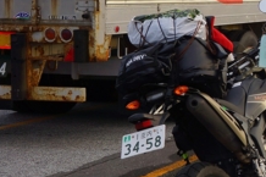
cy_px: 42
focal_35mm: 110
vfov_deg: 12.4
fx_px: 812
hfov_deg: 16.3
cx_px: 448
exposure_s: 1/160
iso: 100
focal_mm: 20
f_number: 6.3
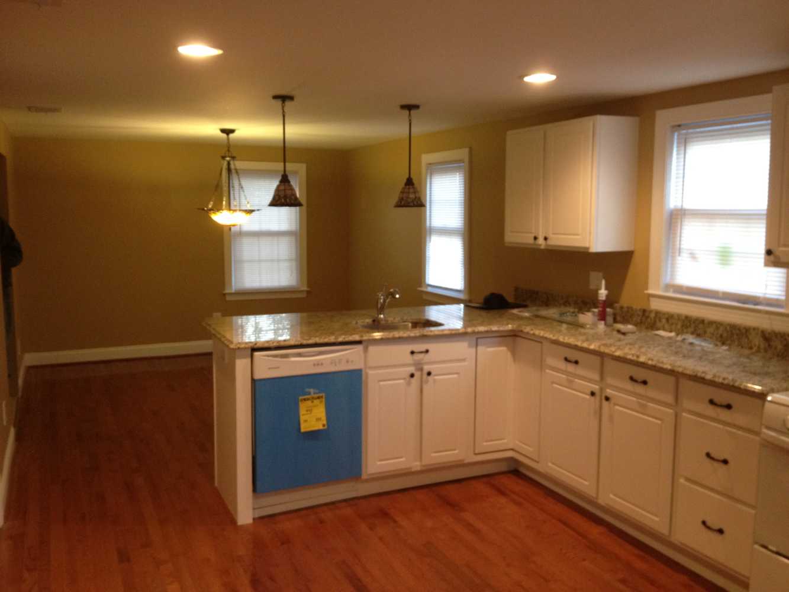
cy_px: 296
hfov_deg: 52.6
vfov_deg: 40.7
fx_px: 798
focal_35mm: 35
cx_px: 394
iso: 200
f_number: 2.4
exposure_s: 1/20
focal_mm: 4.28
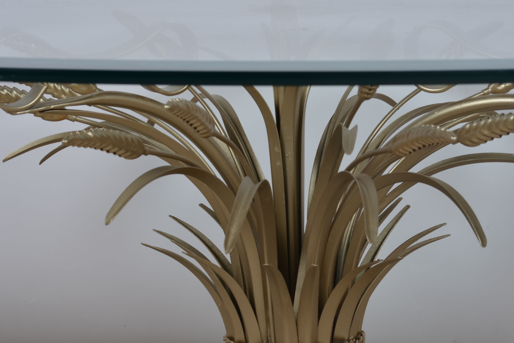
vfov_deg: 15.2
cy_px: 189
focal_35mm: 90
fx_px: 1285
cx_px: 284
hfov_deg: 22.6
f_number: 14
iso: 100
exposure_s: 1/125
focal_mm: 50
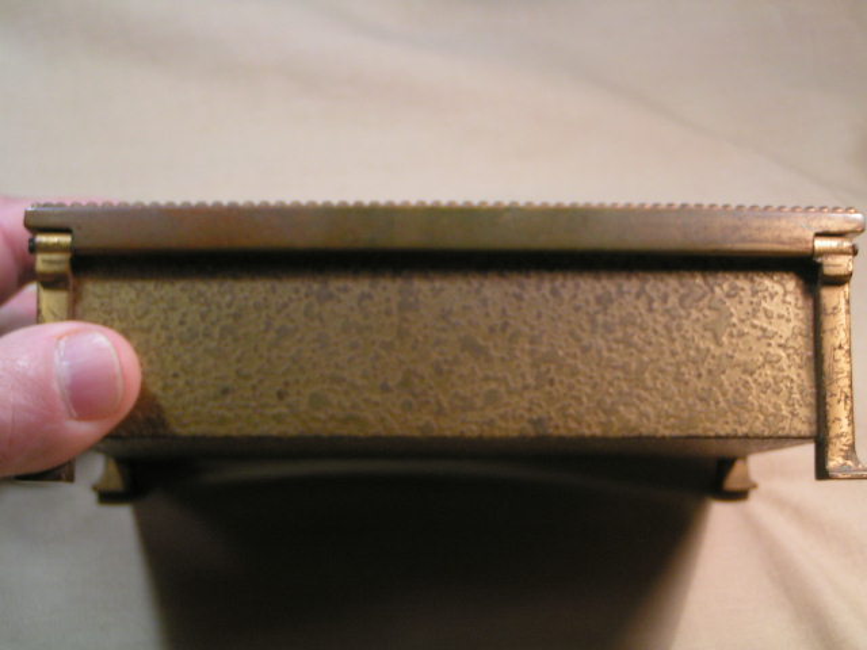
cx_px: 434
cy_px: 325
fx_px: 1578
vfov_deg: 23.3
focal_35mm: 63
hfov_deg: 30.7
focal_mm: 9.7
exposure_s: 1/80
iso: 100
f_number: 3.2
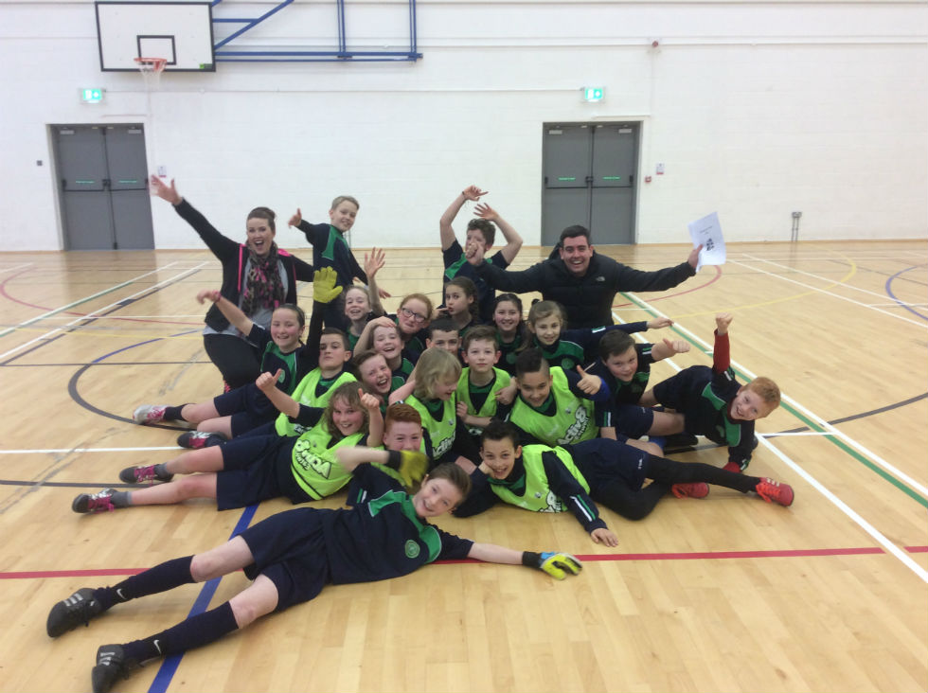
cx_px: 464
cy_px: 346
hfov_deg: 56.9
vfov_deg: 44.1
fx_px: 857
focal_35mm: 32
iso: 40
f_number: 2.4
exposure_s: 1/33
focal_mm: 3.3
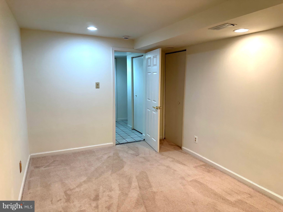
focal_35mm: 24
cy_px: 106
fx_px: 196
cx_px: 142
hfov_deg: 71.6
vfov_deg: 56.8
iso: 160
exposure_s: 1/120
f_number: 1.78
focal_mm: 6.86
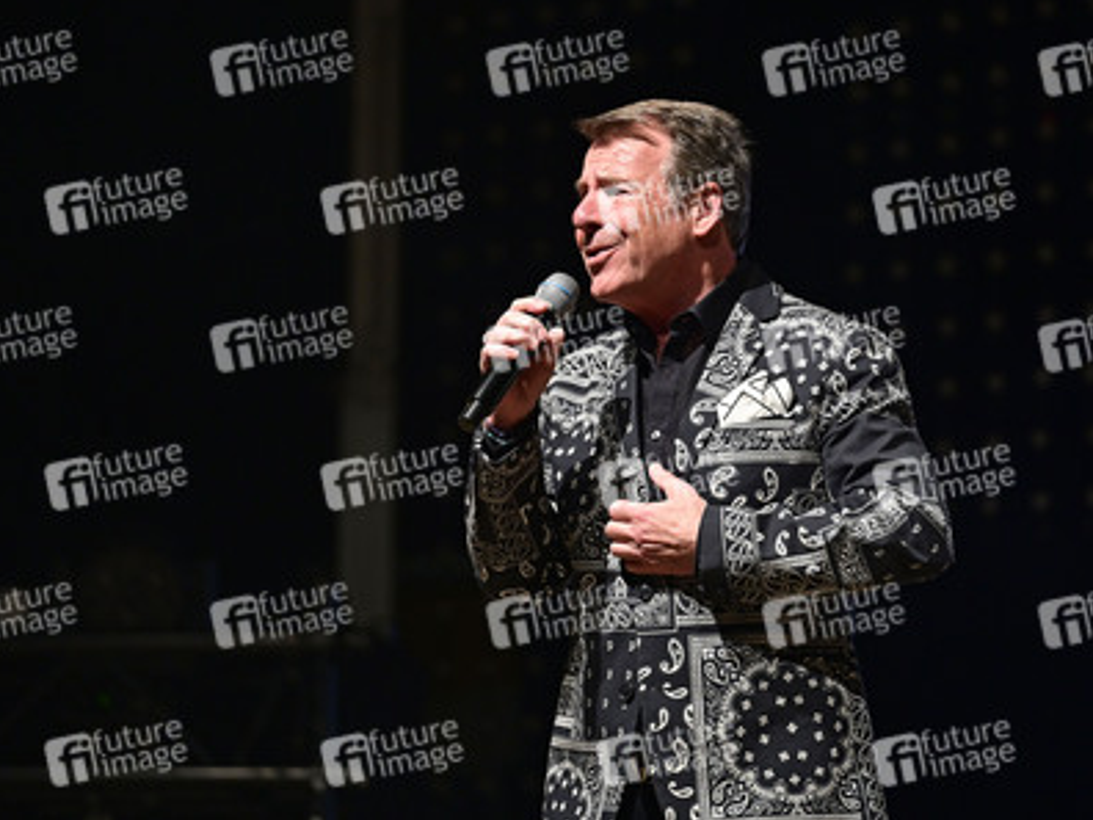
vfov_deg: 6.8
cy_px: 409
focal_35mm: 219
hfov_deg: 9.0
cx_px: 595
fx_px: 6915
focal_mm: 200
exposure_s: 1/250
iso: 2000
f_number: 3.5
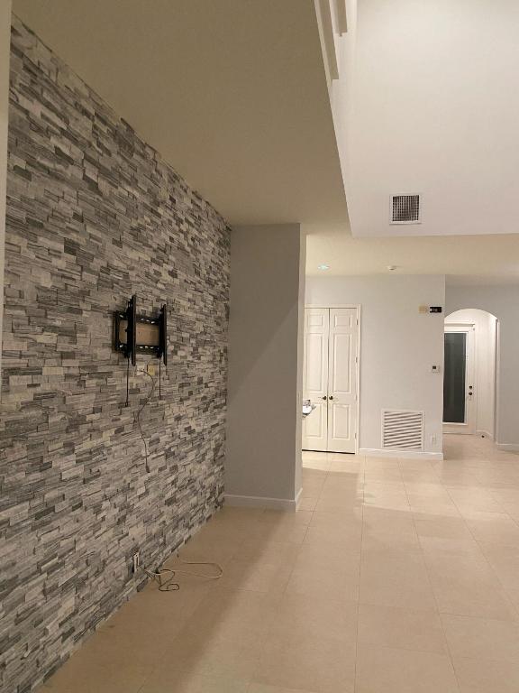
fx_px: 520
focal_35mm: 26
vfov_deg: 67.3
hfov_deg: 53.1
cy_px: 346
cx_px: 260
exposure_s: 1/60
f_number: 1.8
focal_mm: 4.25
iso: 320
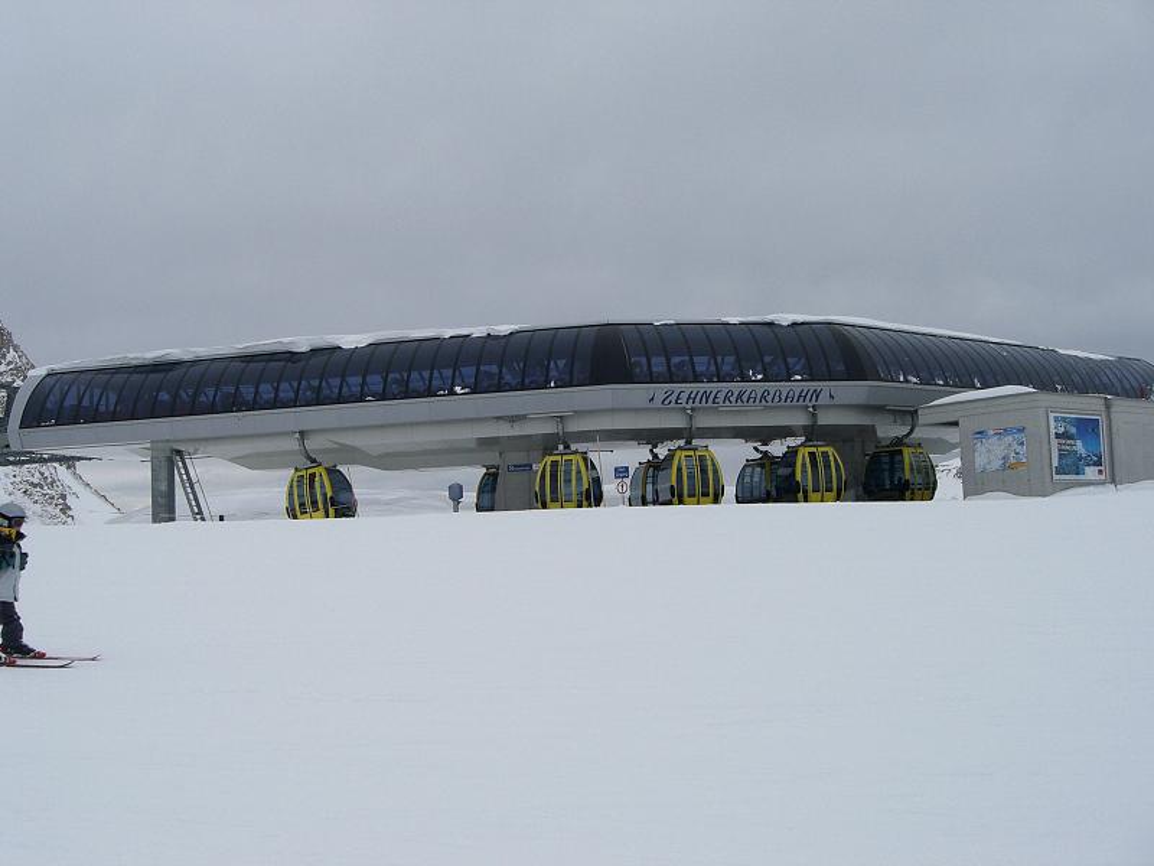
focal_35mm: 38
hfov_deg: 49.0
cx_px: 577
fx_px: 1267
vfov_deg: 37.7
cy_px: 433
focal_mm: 6.3
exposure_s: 1/500
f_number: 4.4
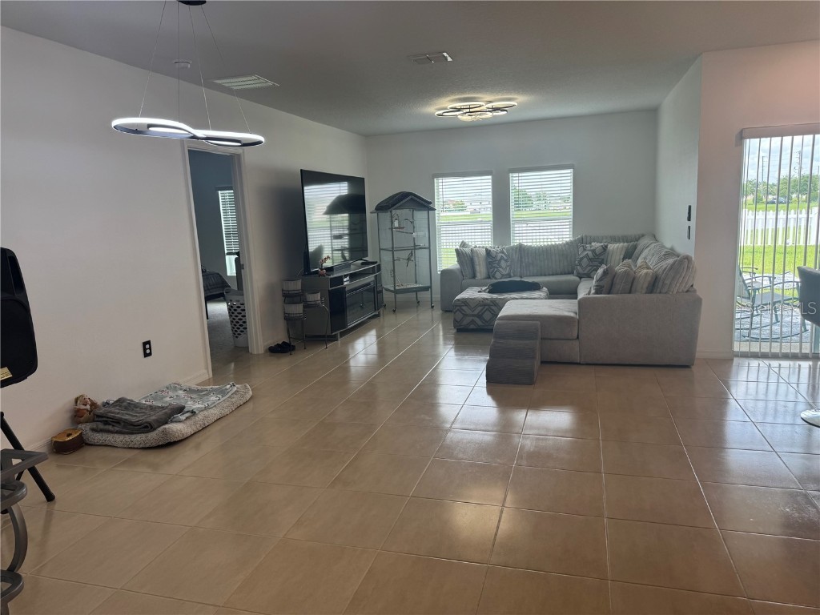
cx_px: 410
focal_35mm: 24
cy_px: 308
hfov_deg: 71.6
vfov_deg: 56.8
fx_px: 569
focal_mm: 6.76
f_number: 1.78
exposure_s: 1/170
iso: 80
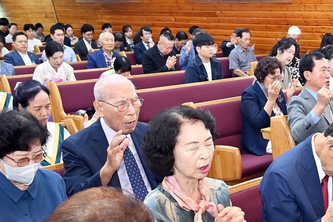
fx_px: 593
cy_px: 161
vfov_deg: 21.0
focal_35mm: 64
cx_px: 270
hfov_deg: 30.6
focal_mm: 19
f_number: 4
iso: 640
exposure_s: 1/60
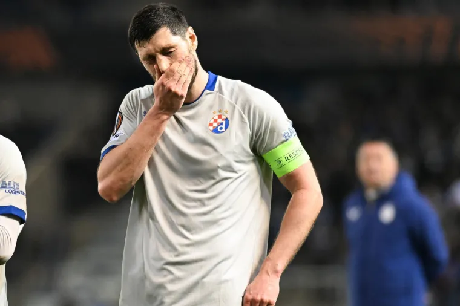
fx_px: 3831
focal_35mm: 300
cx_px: 230
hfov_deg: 6.9
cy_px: 153
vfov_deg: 4.6
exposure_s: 1/1250
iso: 6400
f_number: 4
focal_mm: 300
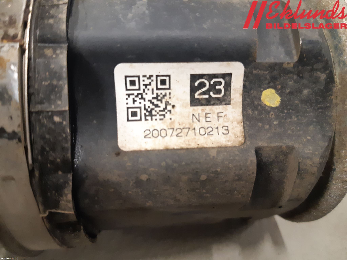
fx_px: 261
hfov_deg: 67.3
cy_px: 130
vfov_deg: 53.1
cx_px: 174
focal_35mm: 26
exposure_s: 1/33
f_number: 1.7
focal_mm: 3.93
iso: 250
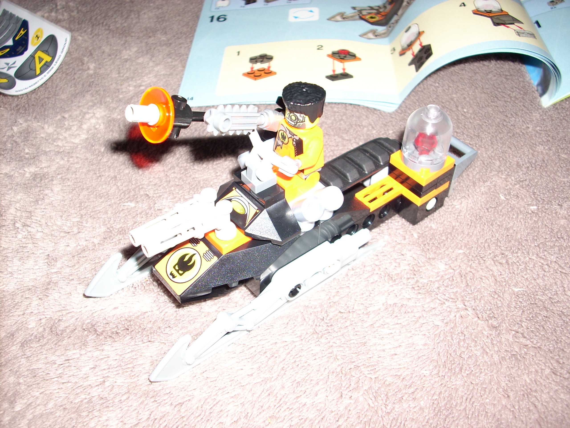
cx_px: 285
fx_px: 609
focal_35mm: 37
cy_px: 214
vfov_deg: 38.7
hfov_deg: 50.1
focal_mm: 6.2
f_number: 2.8
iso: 64
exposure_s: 1/60
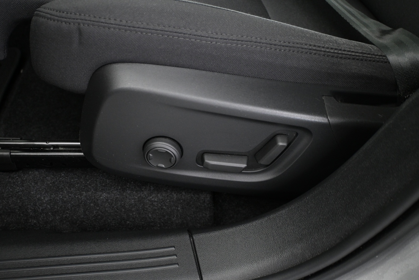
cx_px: 210
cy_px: 140
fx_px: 384
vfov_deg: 40.0
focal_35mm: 33
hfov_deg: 57.2
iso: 1600
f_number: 4
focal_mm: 22
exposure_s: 1/10
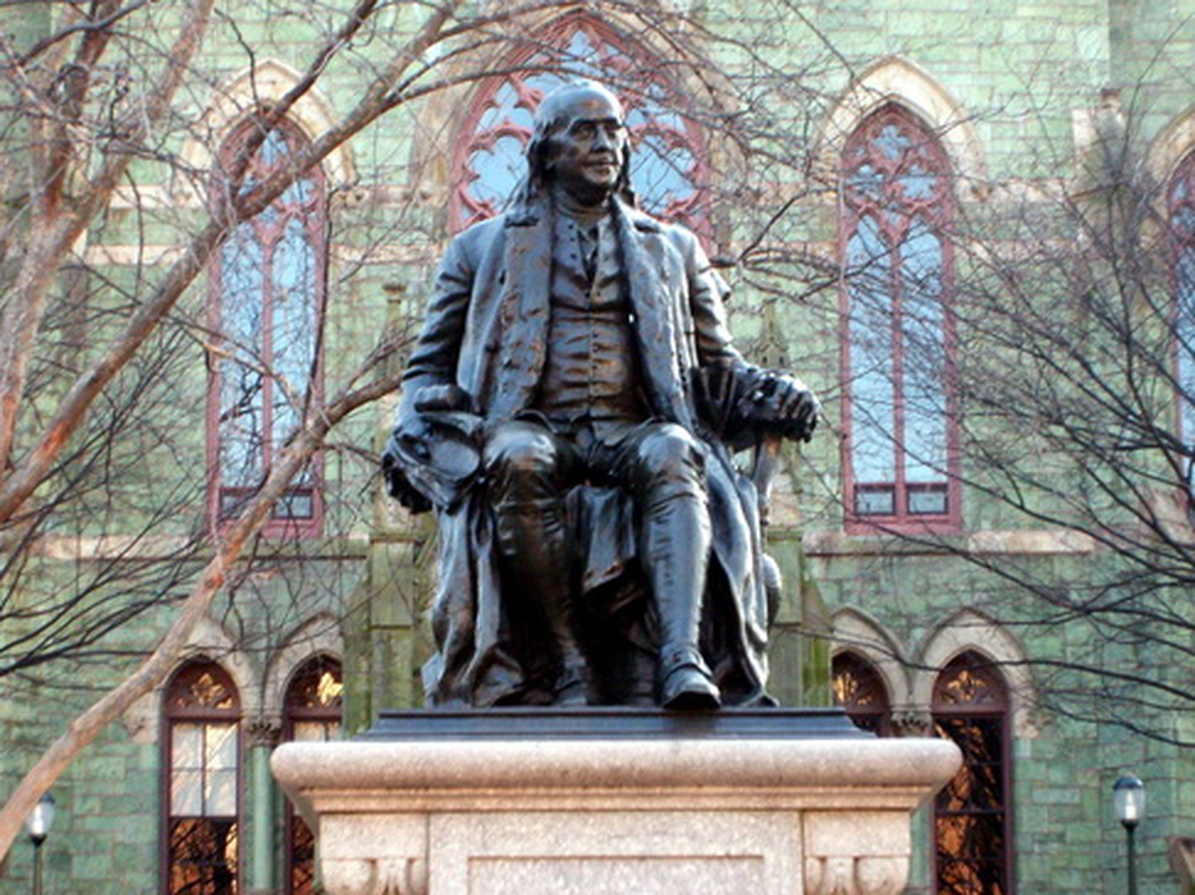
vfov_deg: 14.6
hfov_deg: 19.5
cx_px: 554
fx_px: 3485
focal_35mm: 101
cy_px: 484
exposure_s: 1/60
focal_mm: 15.5
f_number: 4.6
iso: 106
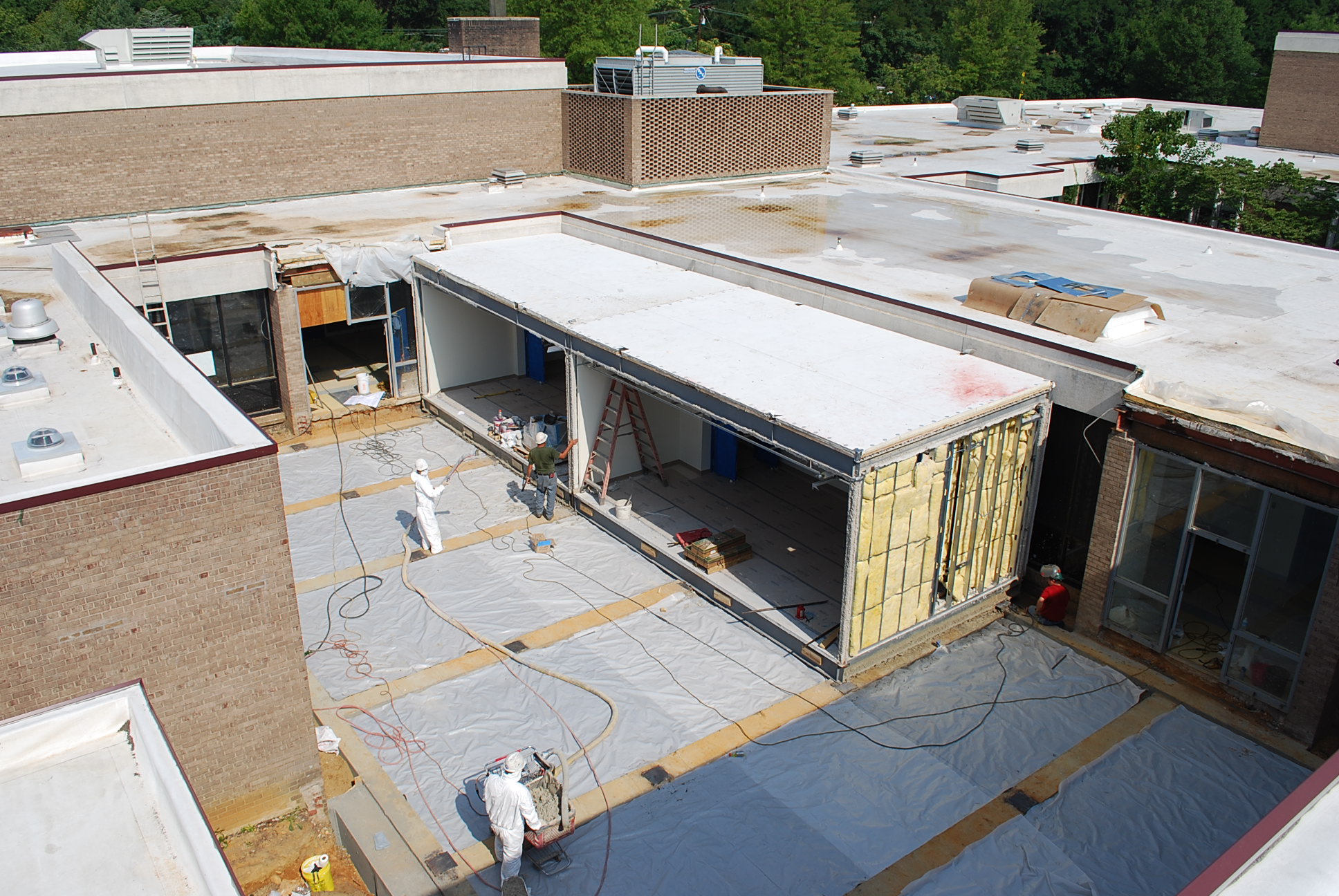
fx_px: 1005
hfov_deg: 67.3
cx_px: 670
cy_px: 448
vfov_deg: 48.0
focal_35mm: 27
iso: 100
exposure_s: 1/320
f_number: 9
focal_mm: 18
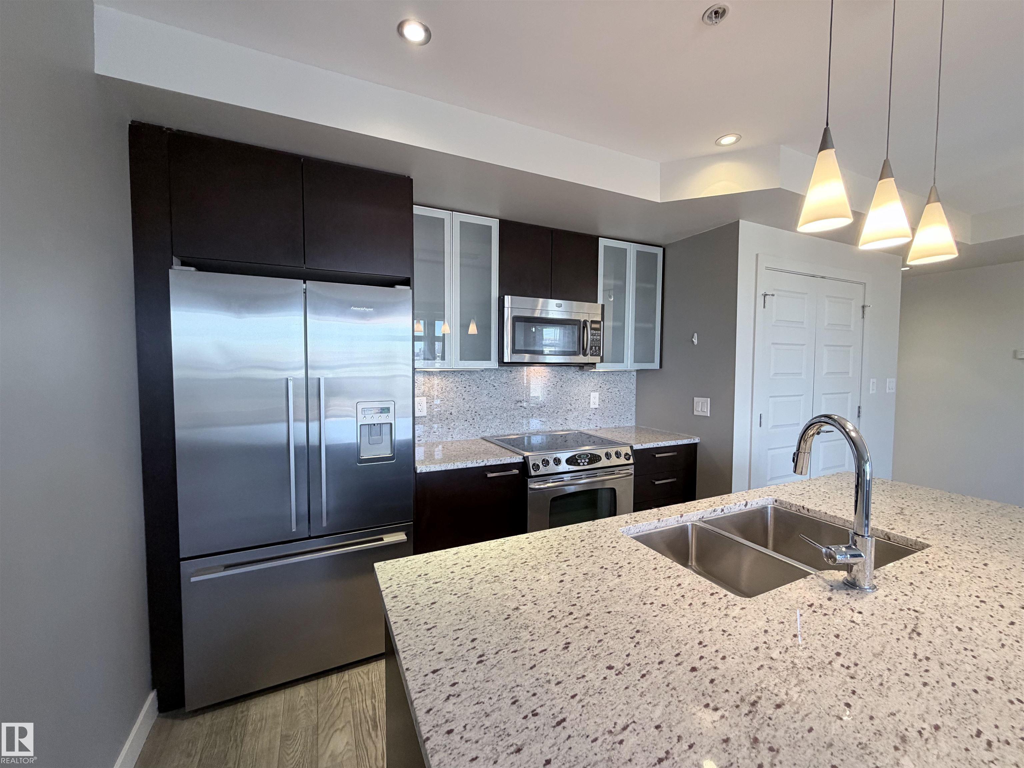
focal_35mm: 14
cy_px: 384
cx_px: 512
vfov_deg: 85.7
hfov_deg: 102.1
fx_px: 414
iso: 200
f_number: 2.2
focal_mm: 2.22
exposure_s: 1/60
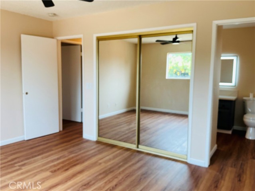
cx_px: 128
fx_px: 214
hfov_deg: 61.7
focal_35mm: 29
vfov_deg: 48.2
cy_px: 96
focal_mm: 3
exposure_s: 1/60
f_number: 1.8
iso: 125
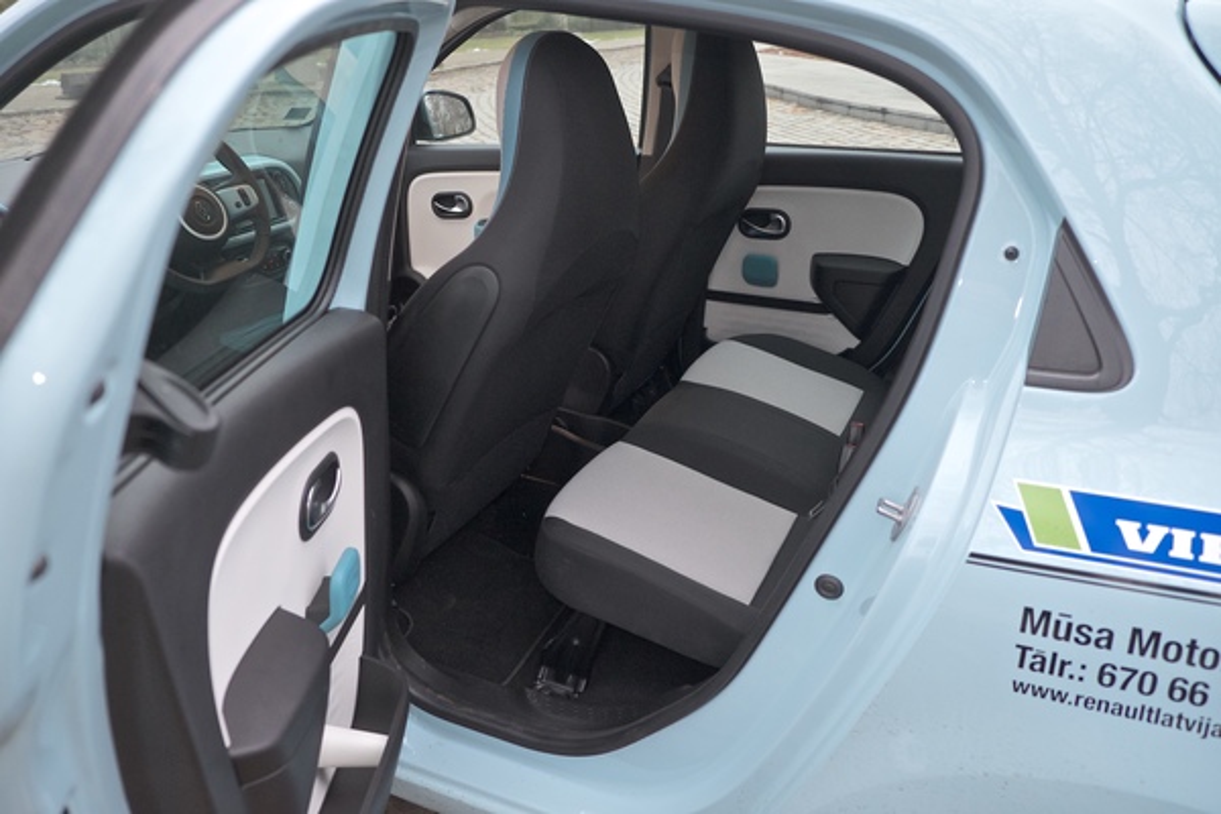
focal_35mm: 27
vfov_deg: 47.9
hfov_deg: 67.4
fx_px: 916
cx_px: 610
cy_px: 407
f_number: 3.2
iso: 2500
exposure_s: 1/30
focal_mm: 18
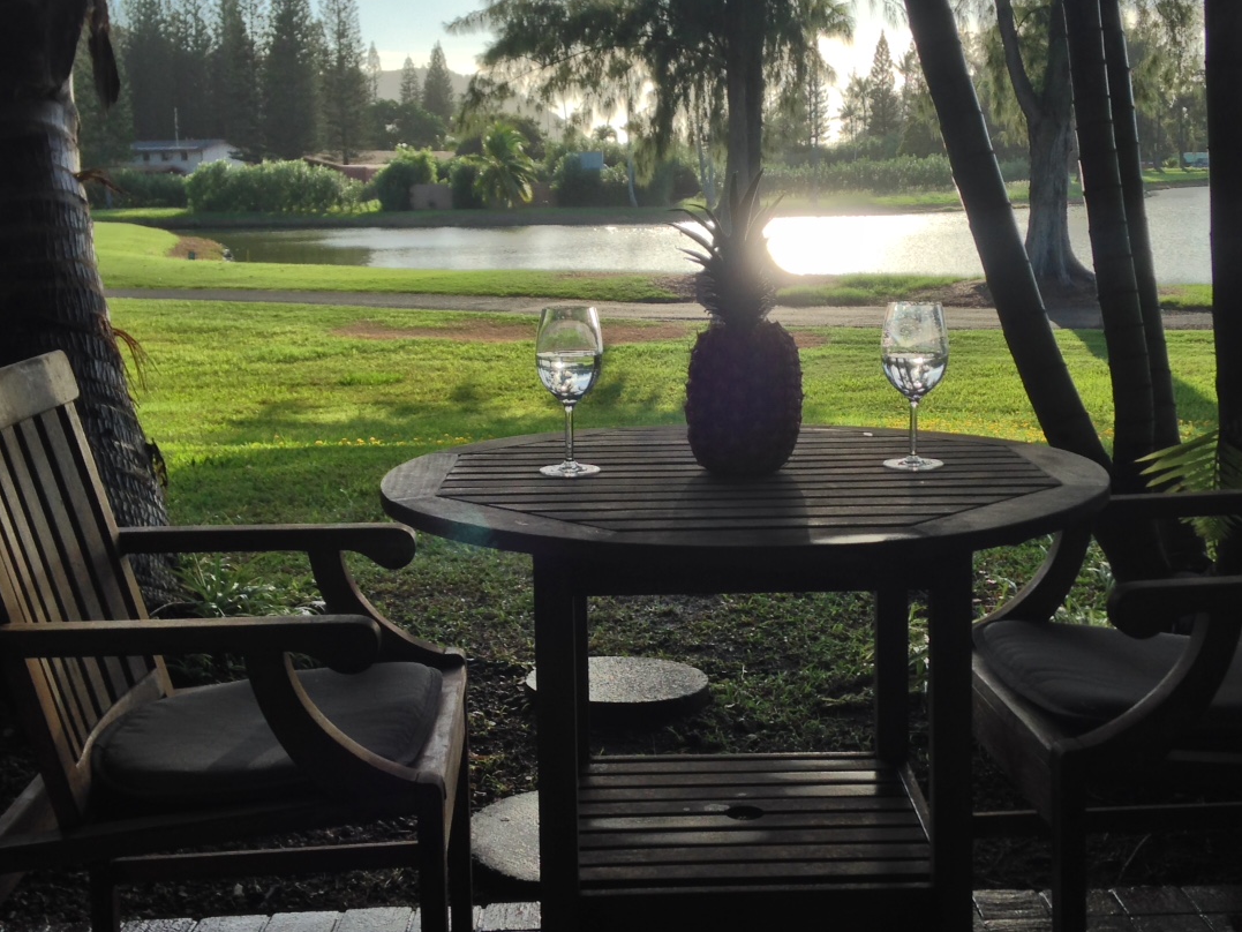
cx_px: 673
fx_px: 1794
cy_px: 415
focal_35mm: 50
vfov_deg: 29.1
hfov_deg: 38.2
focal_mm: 4.12
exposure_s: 1/753
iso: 50
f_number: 2.4
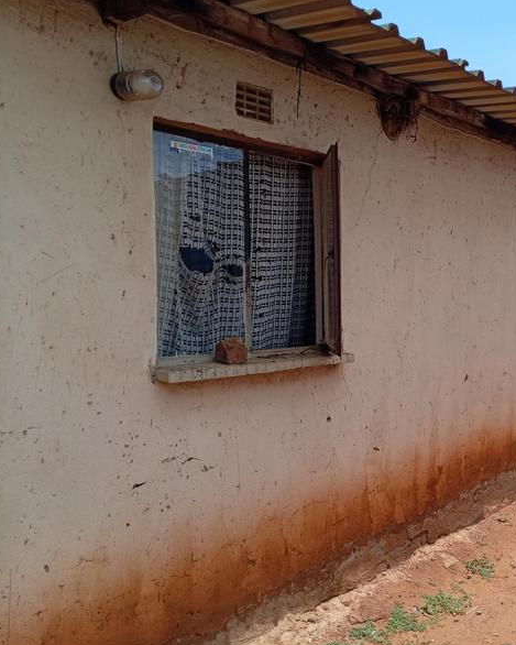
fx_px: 687
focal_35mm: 36
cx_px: 432
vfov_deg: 50.3
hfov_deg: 39.1
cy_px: 327
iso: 100
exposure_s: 1/653
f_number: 1.8
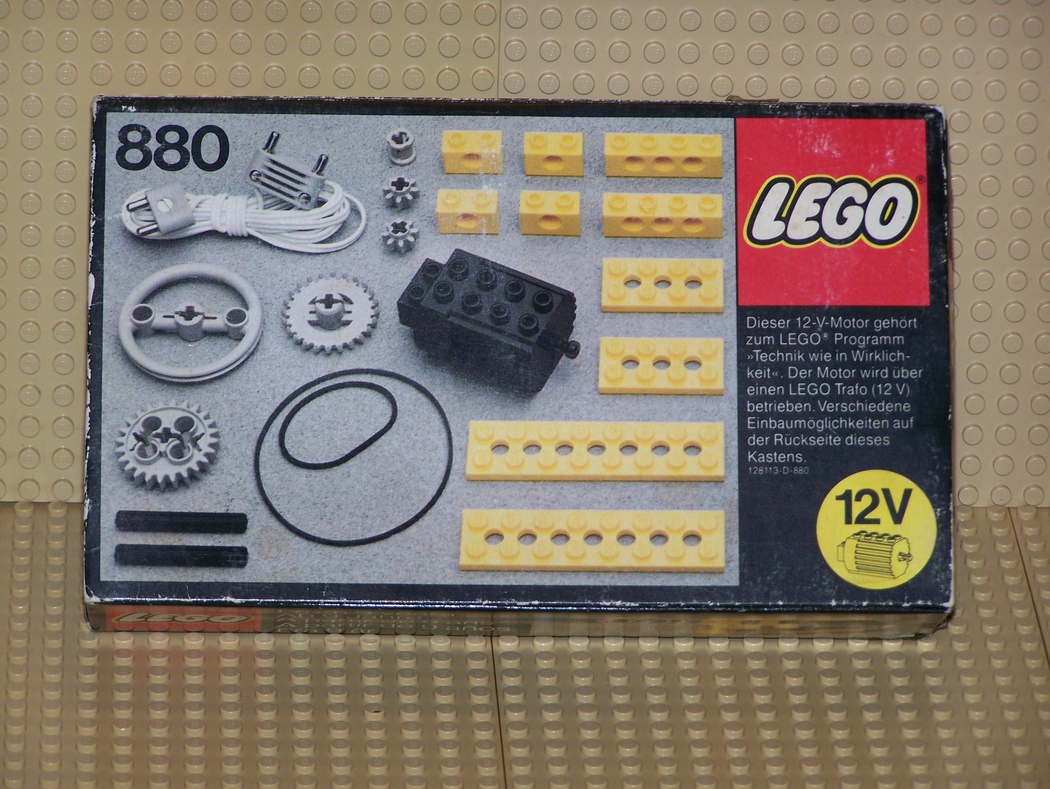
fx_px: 5737
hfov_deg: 10.5
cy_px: 394
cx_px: 525
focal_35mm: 189
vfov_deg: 7.9
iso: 80
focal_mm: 31.3
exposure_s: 1/160
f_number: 3.2
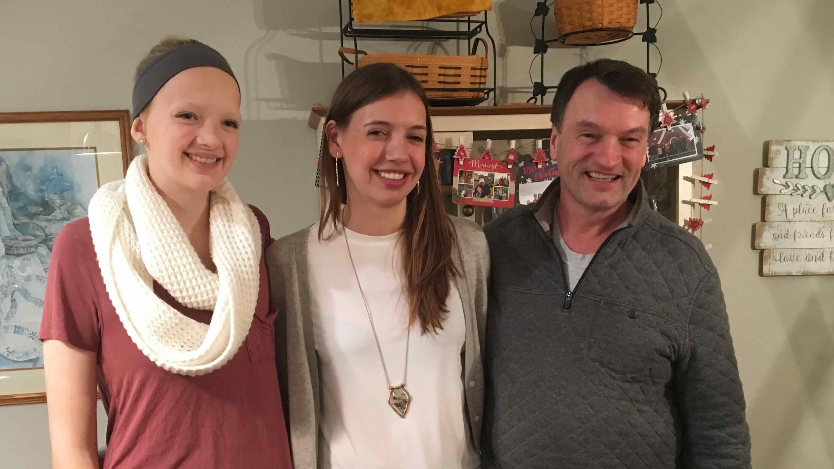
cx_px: 425
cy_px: 352
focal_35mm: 42
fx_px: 929
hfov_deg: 48.4
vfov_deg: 27.9
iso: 200
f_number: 2.2
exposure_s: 1/24
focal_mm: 4.15
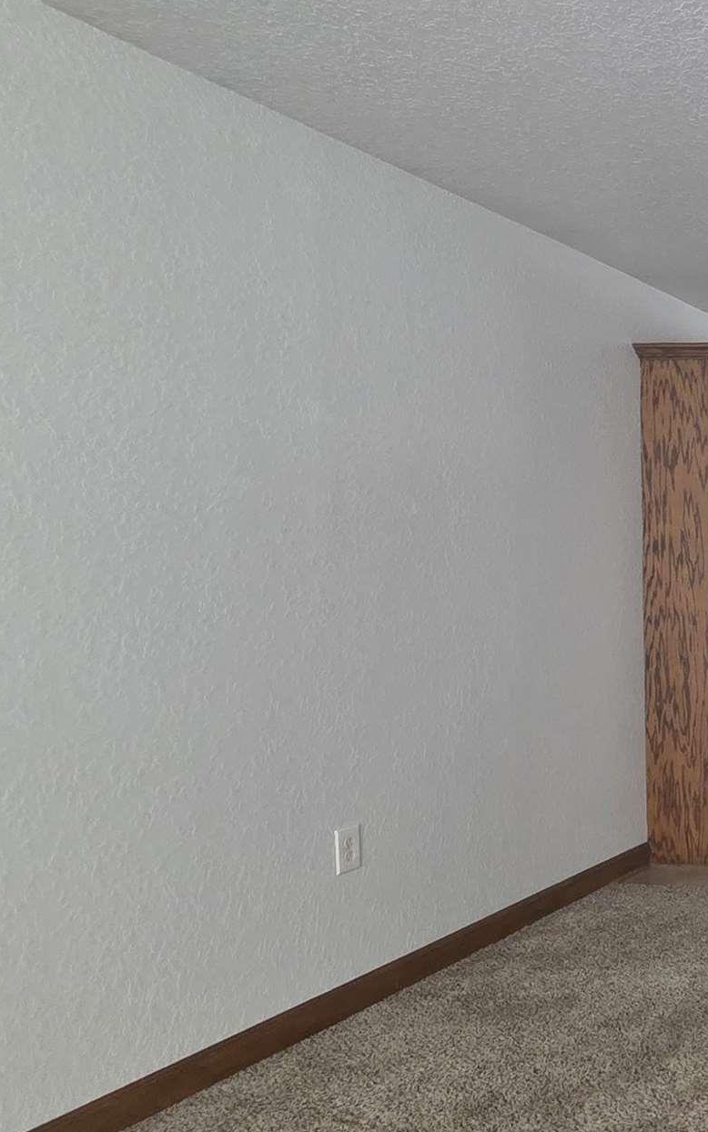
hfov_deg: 24.9
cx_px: 1142
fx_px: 1050
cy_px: 650
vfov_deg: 56.5
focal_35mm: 34
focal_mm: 2.2
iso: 400
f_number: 1.9
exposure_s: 1/60
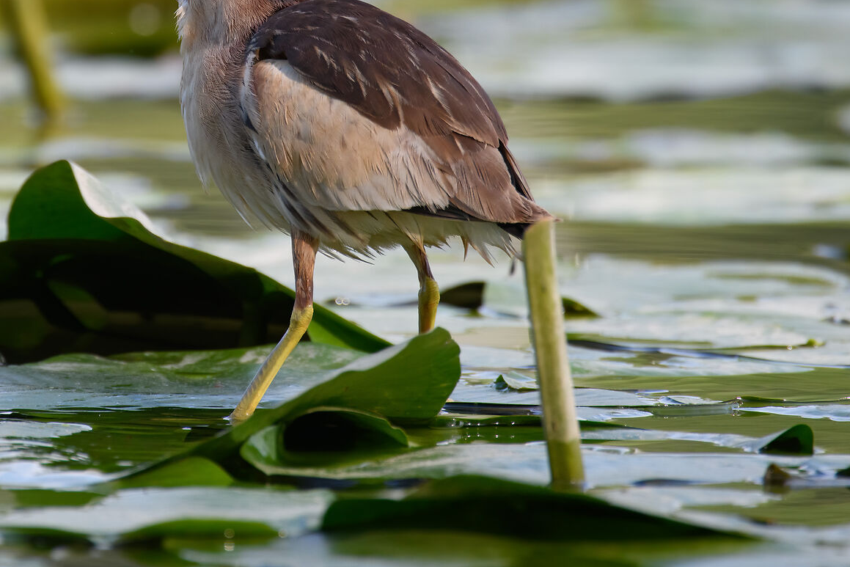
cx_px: 223
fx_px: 58677
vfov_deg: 0.6
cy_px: 34
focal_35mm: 2485
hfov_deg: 0.8
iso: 800
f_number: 8
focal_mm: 1200
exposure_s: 1/1000
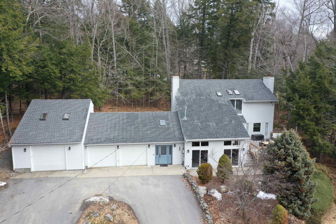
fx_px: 261
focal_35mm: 28
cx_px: 168
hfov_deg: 65.5
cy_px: 112
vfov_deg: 46.4
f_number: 4.5
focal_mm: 10.26
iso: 100
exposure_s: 1/120
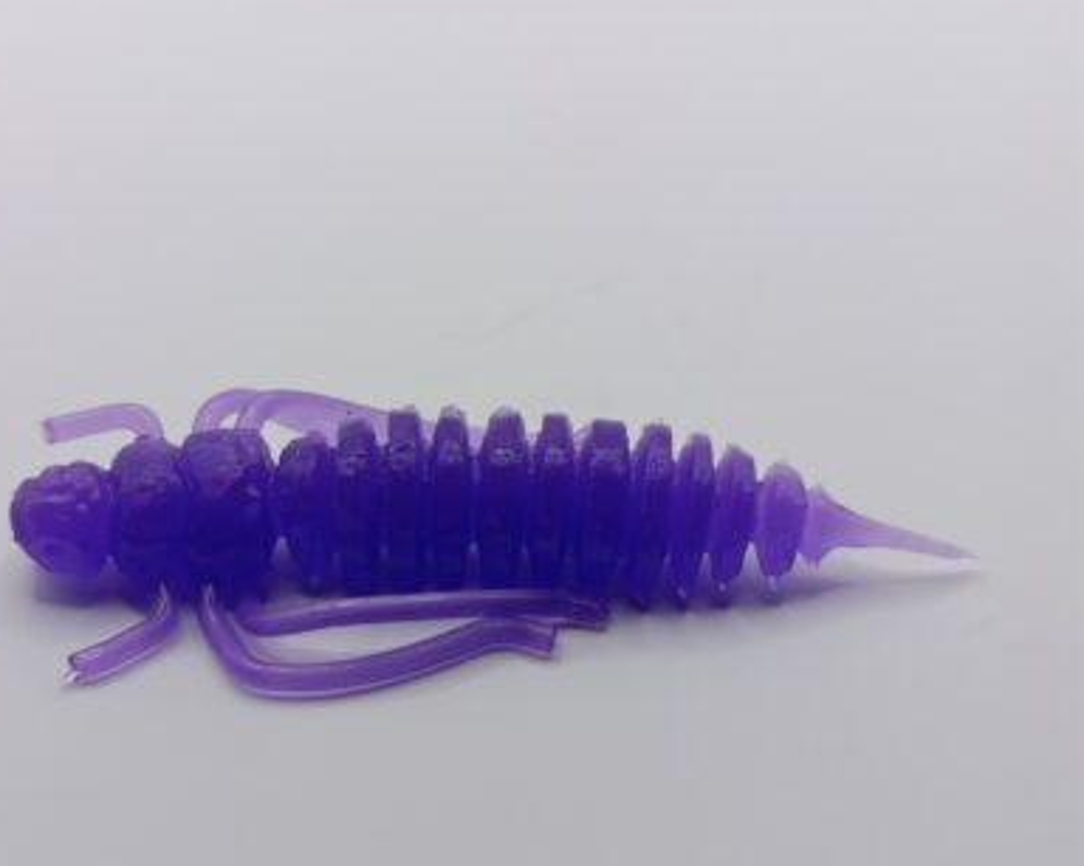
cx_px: 440
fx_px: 1989
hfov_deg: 30.4
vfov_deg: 24.6
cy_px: 482
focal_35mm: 62
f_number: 1.6
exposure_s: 1/99.9
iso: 125
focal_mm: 6.14
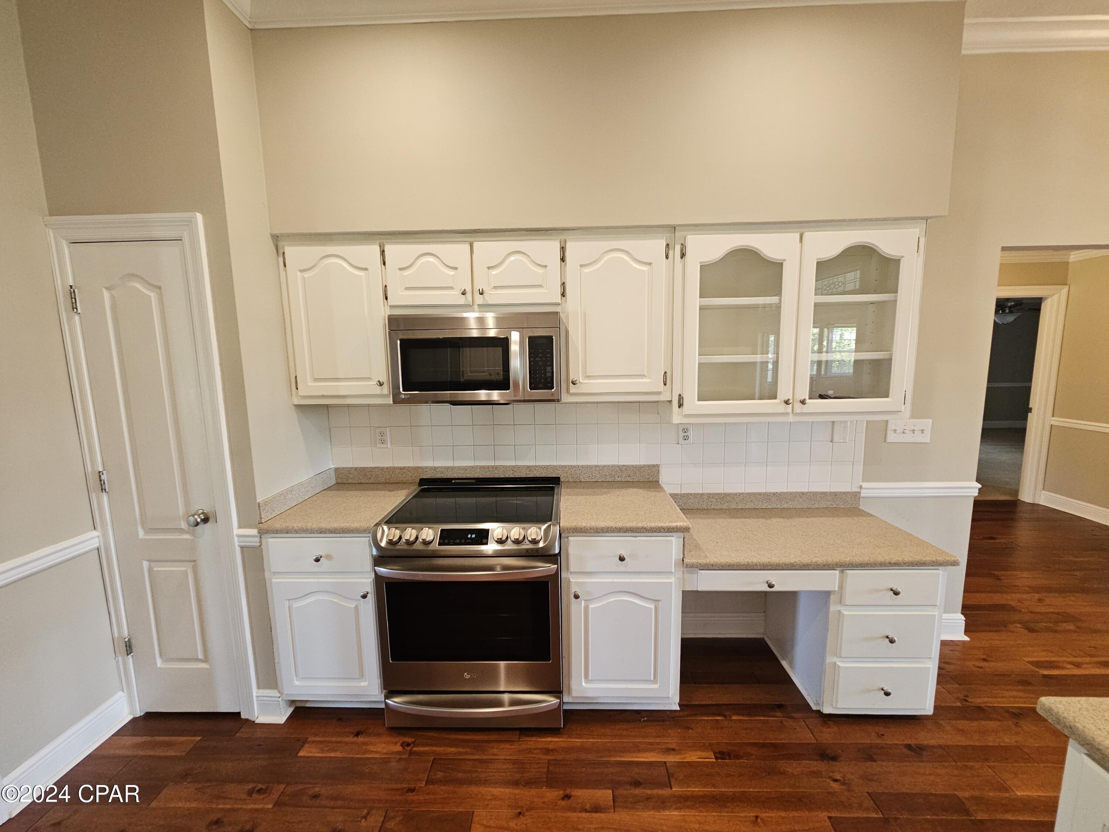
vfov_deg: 89.9
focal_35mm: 13
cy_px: 416
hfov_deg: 106.2
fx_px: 416
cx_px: 554
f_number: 2.2
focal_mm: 2.2
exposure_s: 1/60
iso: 400
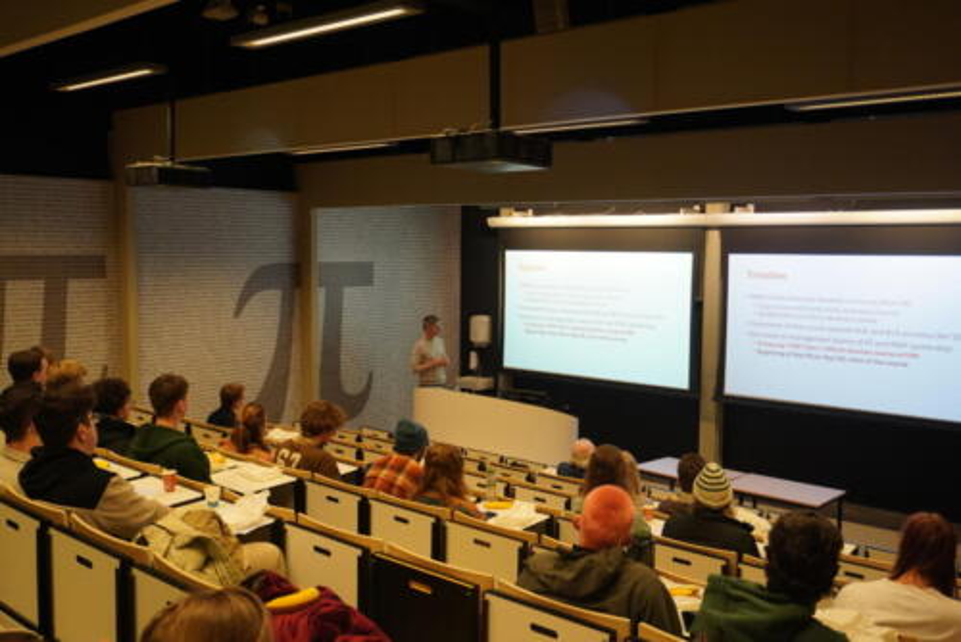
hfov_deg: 55.1
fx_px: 921
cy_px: 321
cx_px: 480
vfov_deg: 38.4
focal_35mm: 34
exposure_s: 1/160
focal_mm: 23
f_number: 4
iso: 1250
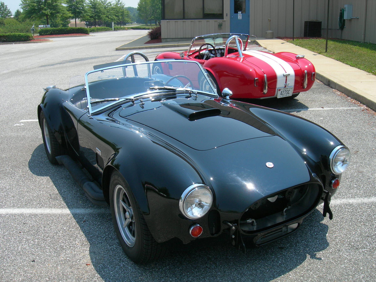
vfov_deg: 37.7
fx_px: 413
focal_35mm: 38
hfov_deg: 49.0
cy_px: 141
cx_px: 188
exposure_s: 1/375
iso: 50
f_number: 4.8
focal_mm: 7.8
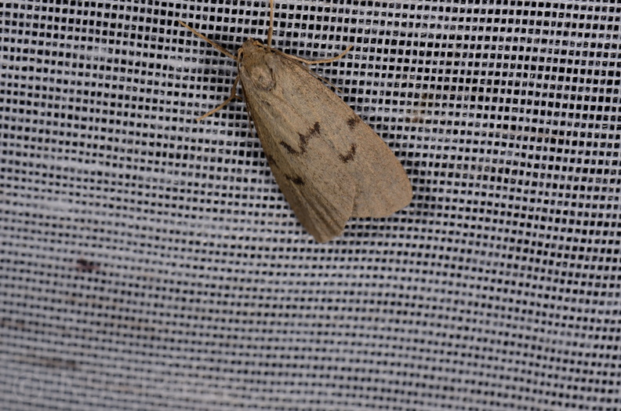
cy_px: 206
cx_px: 310
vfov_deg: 10.7
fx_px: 2194
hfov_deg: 16.1
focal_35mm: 128
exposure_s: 1/60
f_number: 25
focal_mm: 85
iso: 100
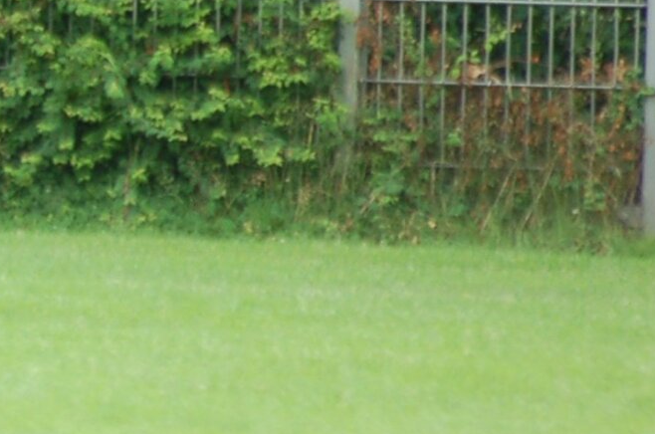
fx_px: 27329
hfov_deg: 1.4
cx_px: -284
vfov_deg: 0.9
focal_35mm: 1505
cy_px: 16
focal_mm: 300
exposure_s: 1/500
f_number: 5.6
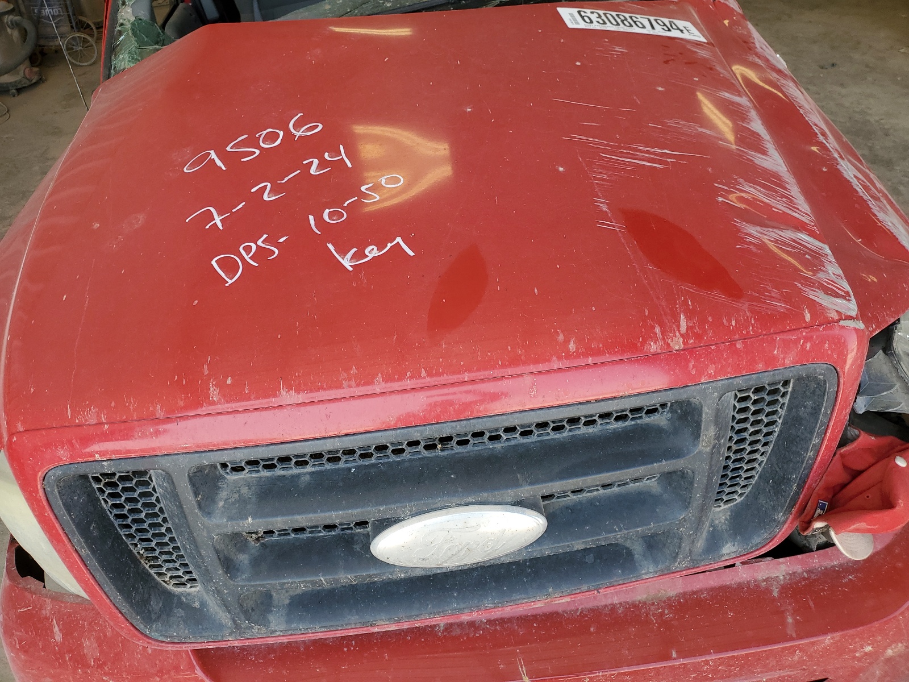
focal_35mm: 26
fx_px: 683
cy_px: 341
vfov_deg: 53.1
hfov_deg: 67.3
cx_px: 454
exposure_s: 1/294
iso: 50
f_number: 1.5
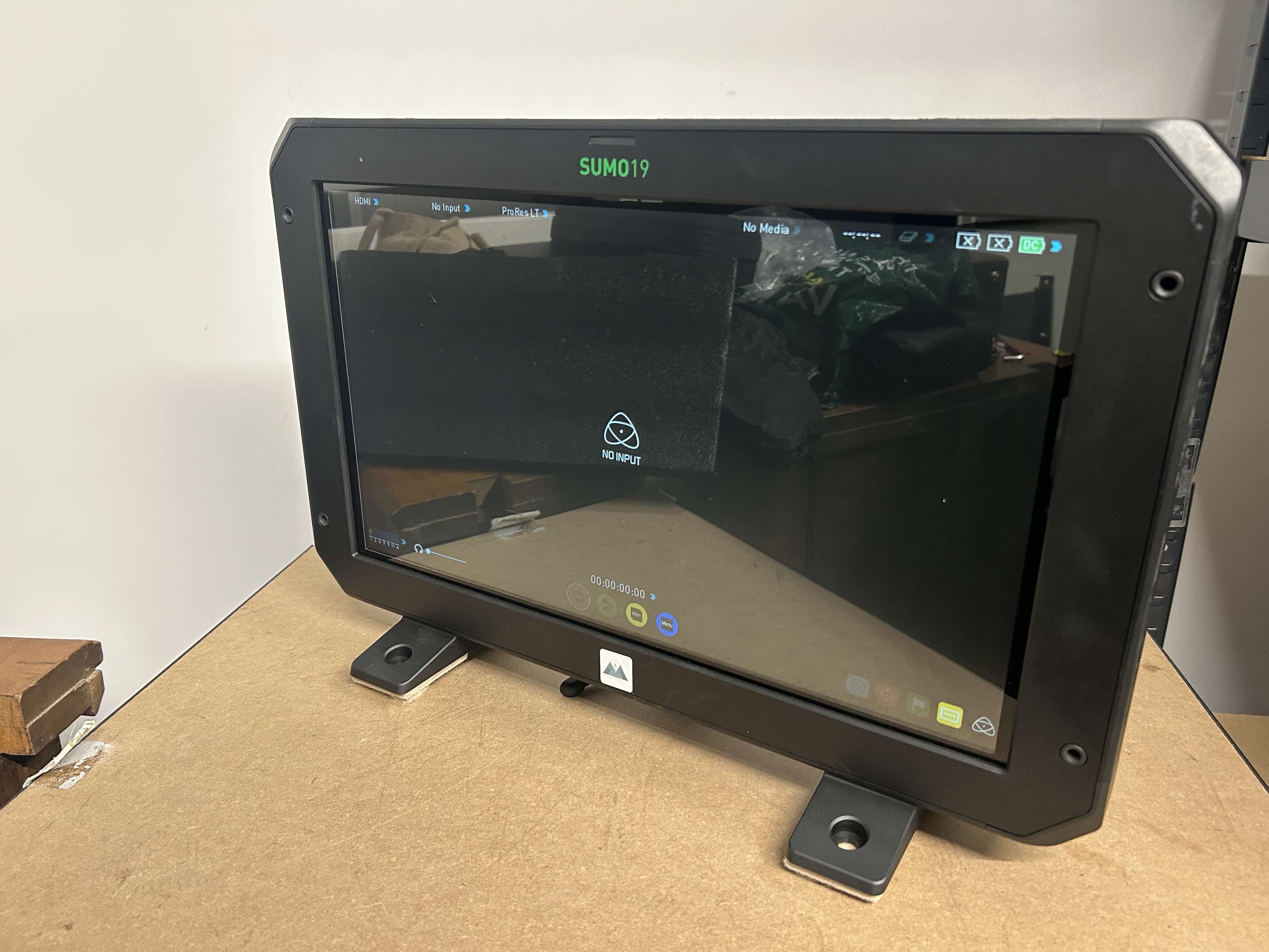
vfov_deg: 53.1
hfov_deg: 67.3
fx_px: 953
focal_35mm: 26
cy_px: 476
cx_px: 634
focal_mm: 5.7
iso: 250
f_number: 1.5
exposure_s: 1/50
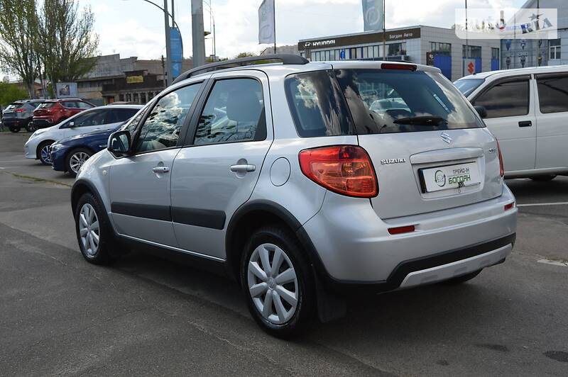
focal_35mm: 39
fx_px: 615
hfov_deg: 49.6
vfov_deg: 34.2
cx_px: 284
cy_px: 188
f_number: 7.1
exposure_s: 1/200
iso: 100
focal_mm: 26
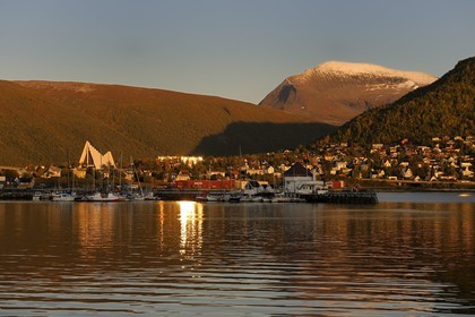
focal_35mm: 70
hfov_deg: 28.8
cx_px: 238
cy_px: 158
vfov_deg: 19.5
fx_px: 924
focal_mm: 70
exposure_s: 1/160
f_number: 8
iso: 200
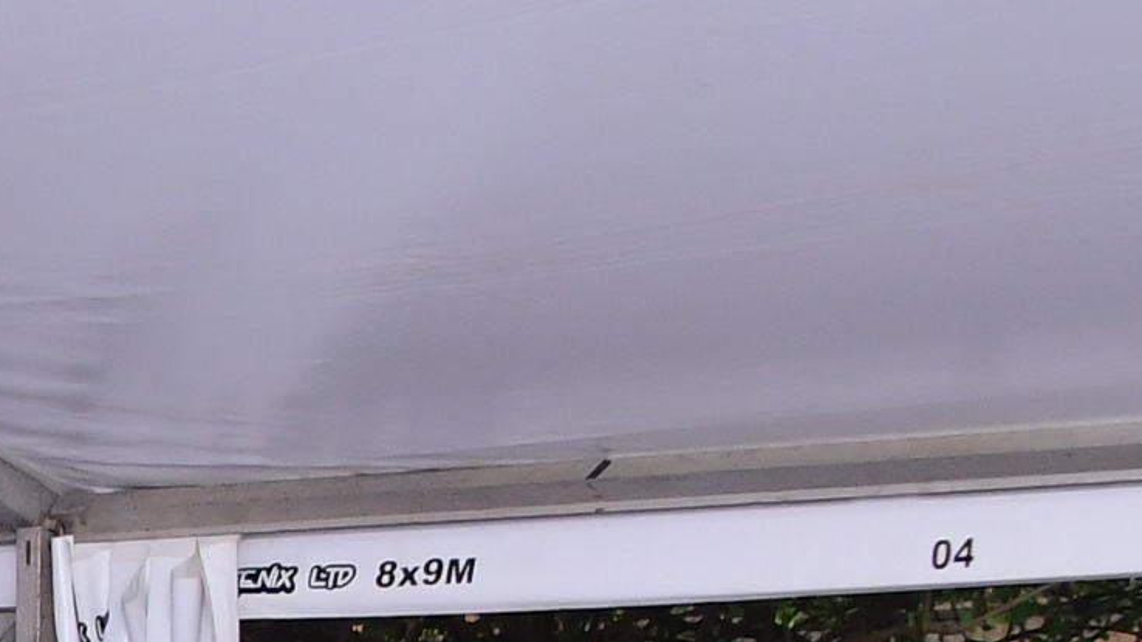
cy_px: 1850
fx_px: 4693
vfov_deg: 7.1
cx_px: -1558
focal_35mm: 155
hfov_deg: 11.5
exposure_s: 1/250
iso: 800
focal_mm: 18
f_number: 7.1
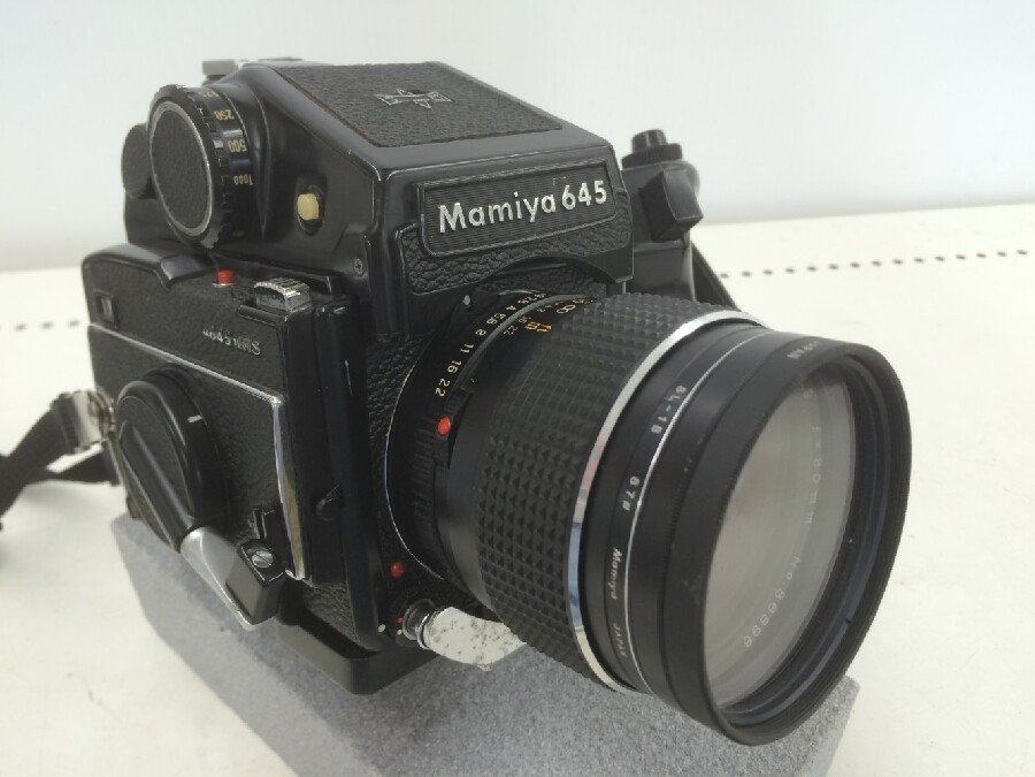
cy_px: 388
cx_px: 518
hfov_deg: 61.7
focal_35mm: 29
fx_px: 867
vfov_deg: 48.2
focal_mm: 4.15
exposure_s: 1/30
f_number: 2.2
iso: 32
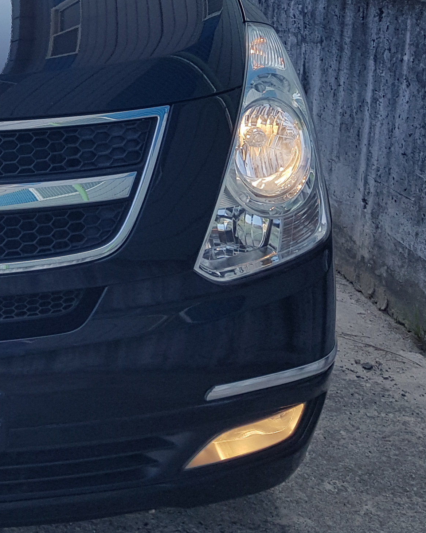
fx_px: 1104
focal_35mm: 70
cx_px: -151
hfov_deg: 19.8
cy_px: 81
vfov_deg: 26.5
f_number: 1.7
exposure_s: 1/800
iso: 40
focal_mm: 4.3
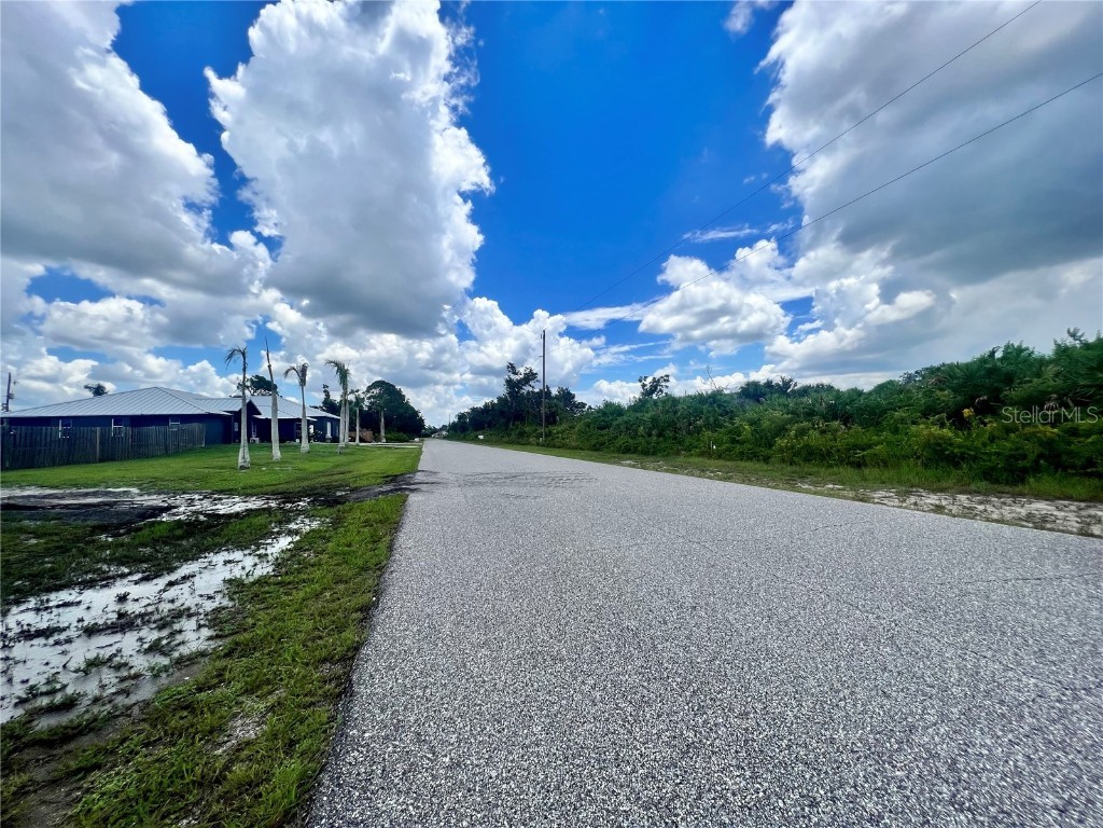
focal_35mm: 13
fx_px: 414
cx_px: 552
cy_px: 414
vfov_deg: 89.9
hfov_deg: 106.2
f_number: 1.8
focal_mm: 1.57
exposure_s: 1/2801
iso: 32
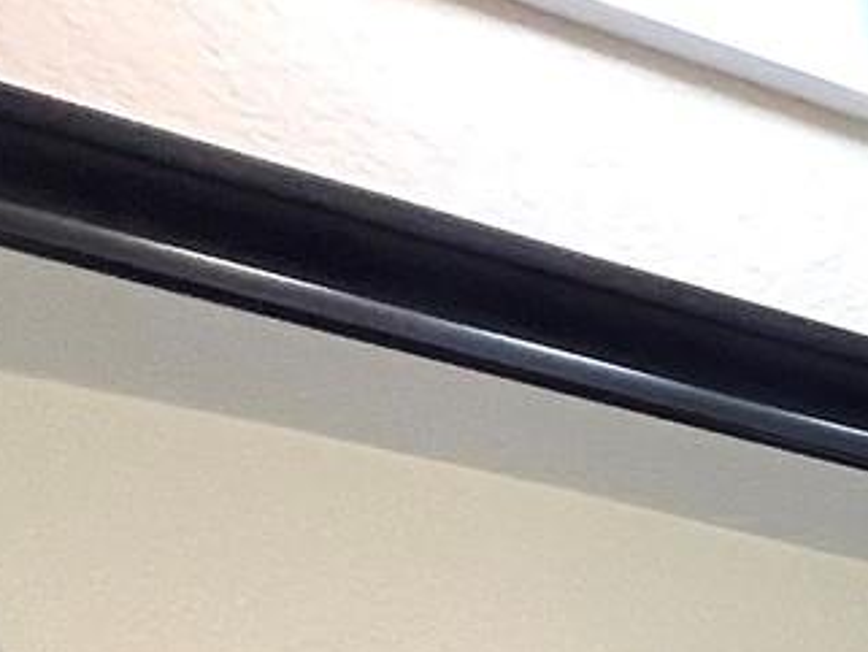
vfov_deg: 12.4
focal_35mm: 83
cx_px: 2101
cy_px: 1726
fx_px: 2082
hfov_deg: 14.6
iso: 125
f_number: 1.8
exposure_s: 1/120
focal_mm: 1.57
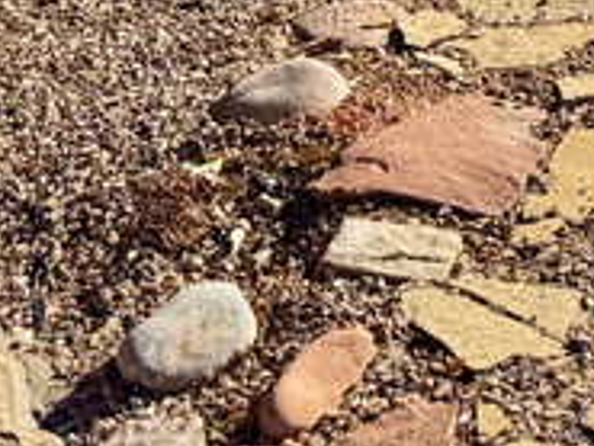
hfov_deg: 13.2
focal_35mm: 133
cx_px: 1101
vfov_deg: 9.5
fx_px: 2284
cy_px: -751
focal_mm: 6.76
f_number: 1.78
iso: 80
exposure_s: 1/6410
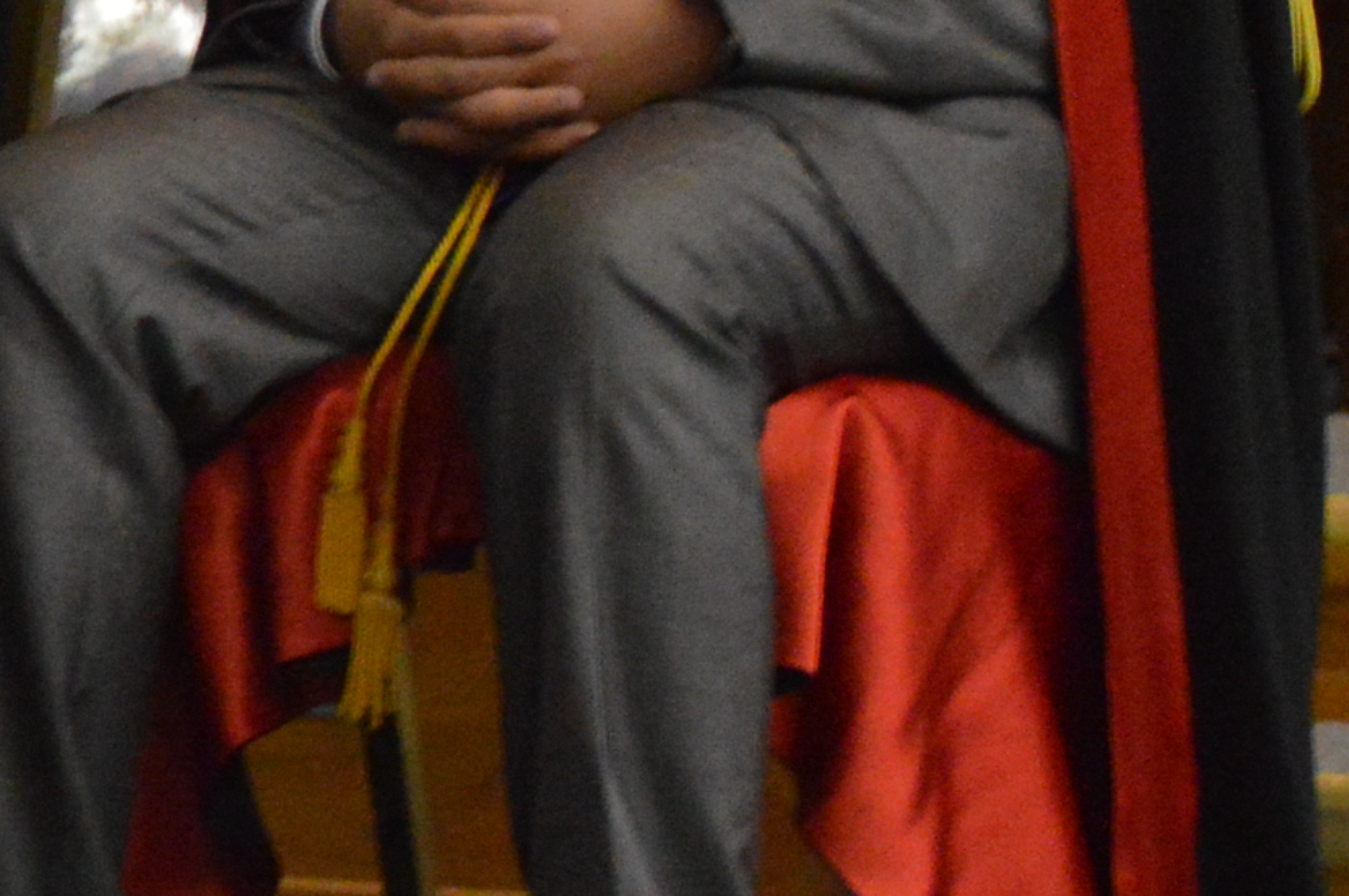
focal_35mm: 488
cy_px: -40
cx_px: -1268
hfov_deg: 4.2
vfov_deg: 2.8
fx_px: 18268
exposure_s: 1/80
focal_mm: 72
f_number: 4.2
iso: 3200
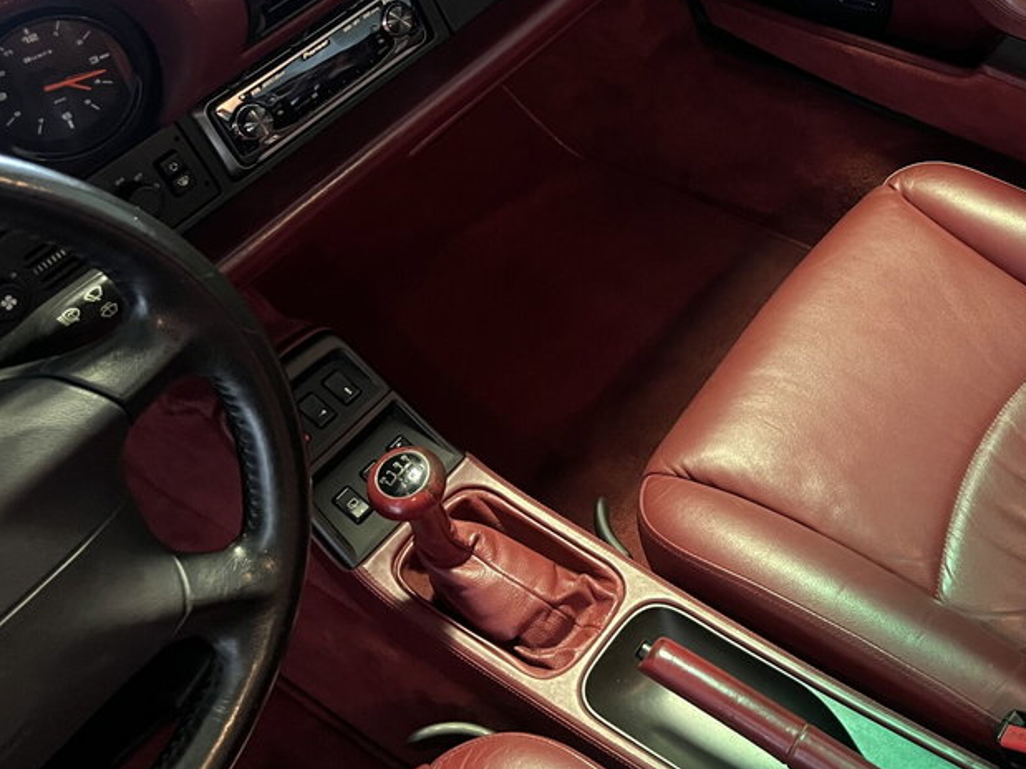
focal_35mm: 43
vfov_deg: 33.1
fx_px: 1274
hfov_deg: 42.2
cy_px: 215
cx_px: 794
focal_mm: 5.1
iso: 640
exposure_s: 1/25
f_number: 1.6
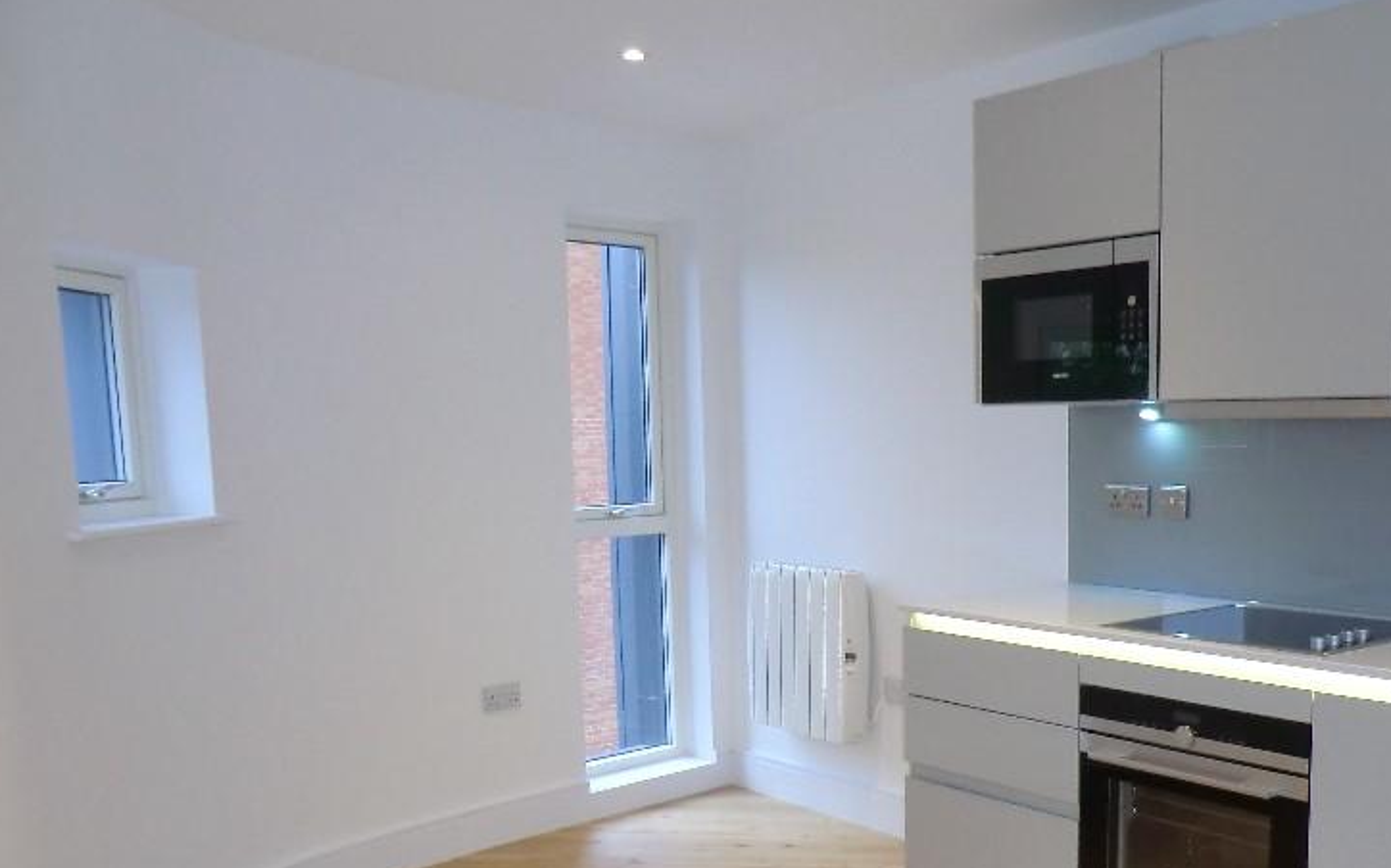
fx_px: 1364
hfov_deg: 53.4
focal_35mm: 36
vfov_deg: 34.7
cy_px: 634
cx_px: 878
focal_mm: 4.3
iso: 320
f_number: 3.2
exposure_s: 1/60
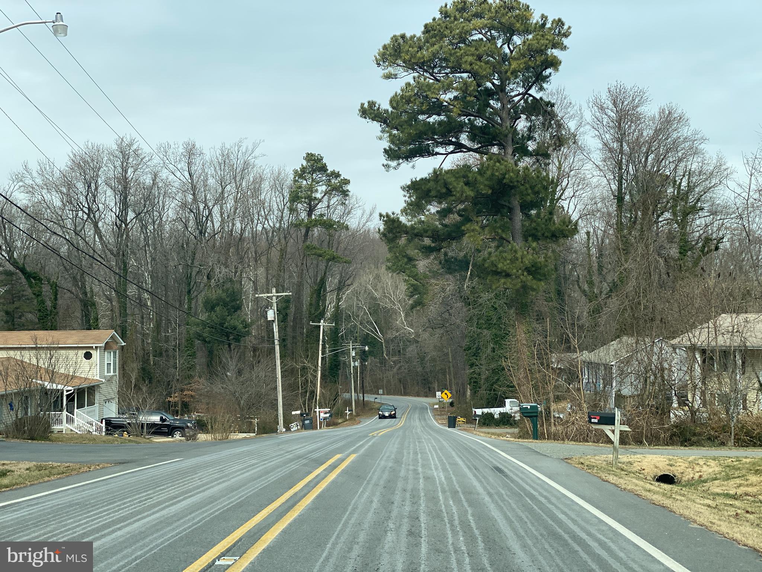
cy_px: 286
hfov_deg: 36.8
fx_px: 1145
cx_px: 381
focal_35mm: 52
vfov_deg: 28.0
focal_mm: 6
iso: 20
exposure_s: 1/716
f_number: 2
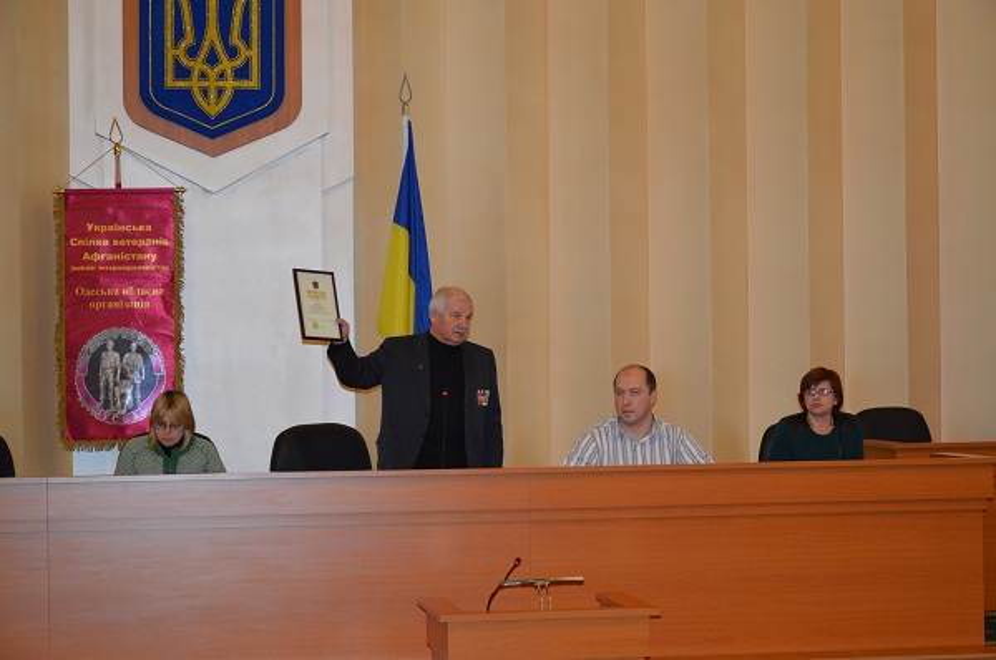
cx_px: 498
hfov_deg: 26.0
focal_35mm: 78
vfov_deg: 17.4
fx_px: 2155
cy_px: 330
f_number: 4.8
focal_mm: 52
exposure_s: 1/60
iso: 800
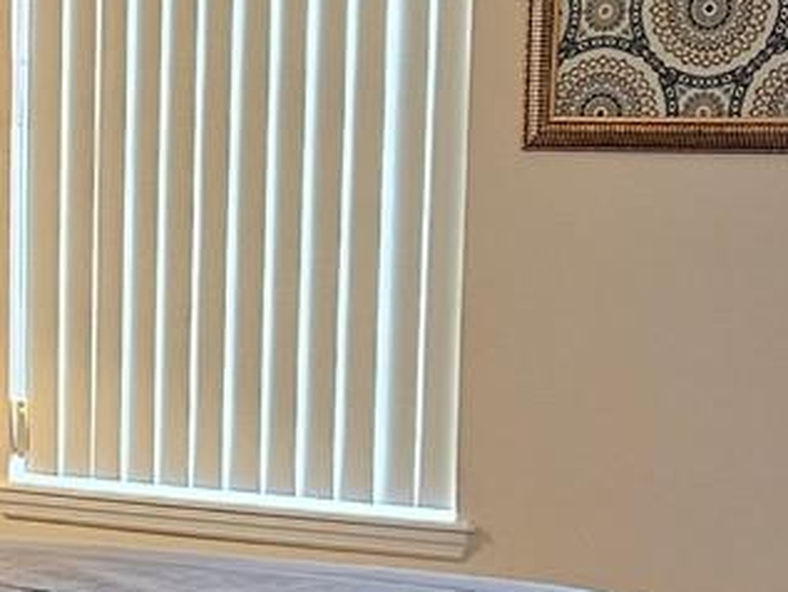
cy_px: 507
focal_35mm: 116
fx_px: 2642
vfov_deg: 12.7
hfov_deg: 16.3
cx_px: -162
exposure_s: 1/60
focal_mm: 5.4
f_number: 1.8
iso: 640
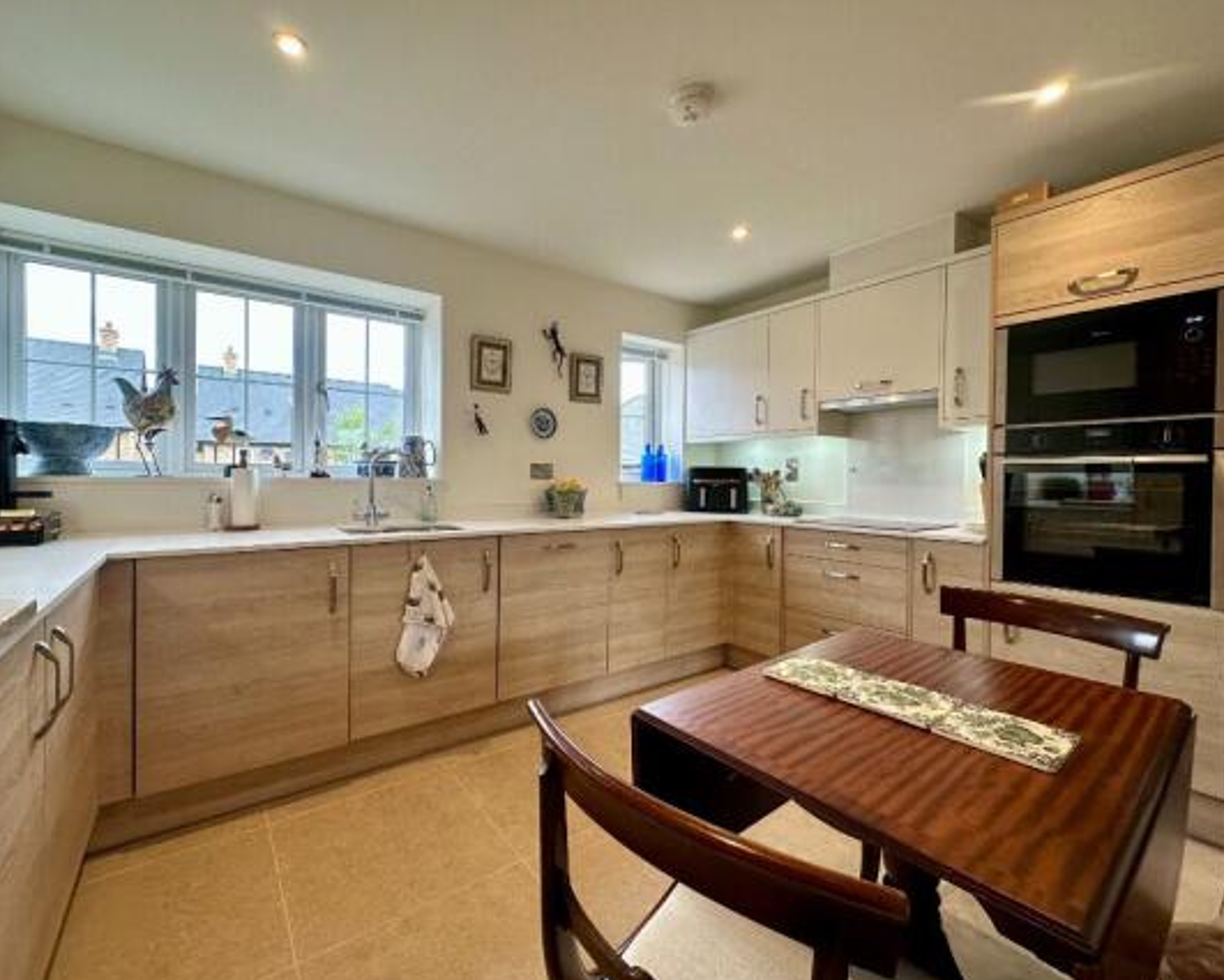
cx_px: 575
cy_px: 483
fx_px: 543
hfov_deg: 96.7
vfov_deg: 84.1
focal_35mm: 15
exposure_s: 1/100
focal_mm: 2.22
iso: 125
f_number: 2.2
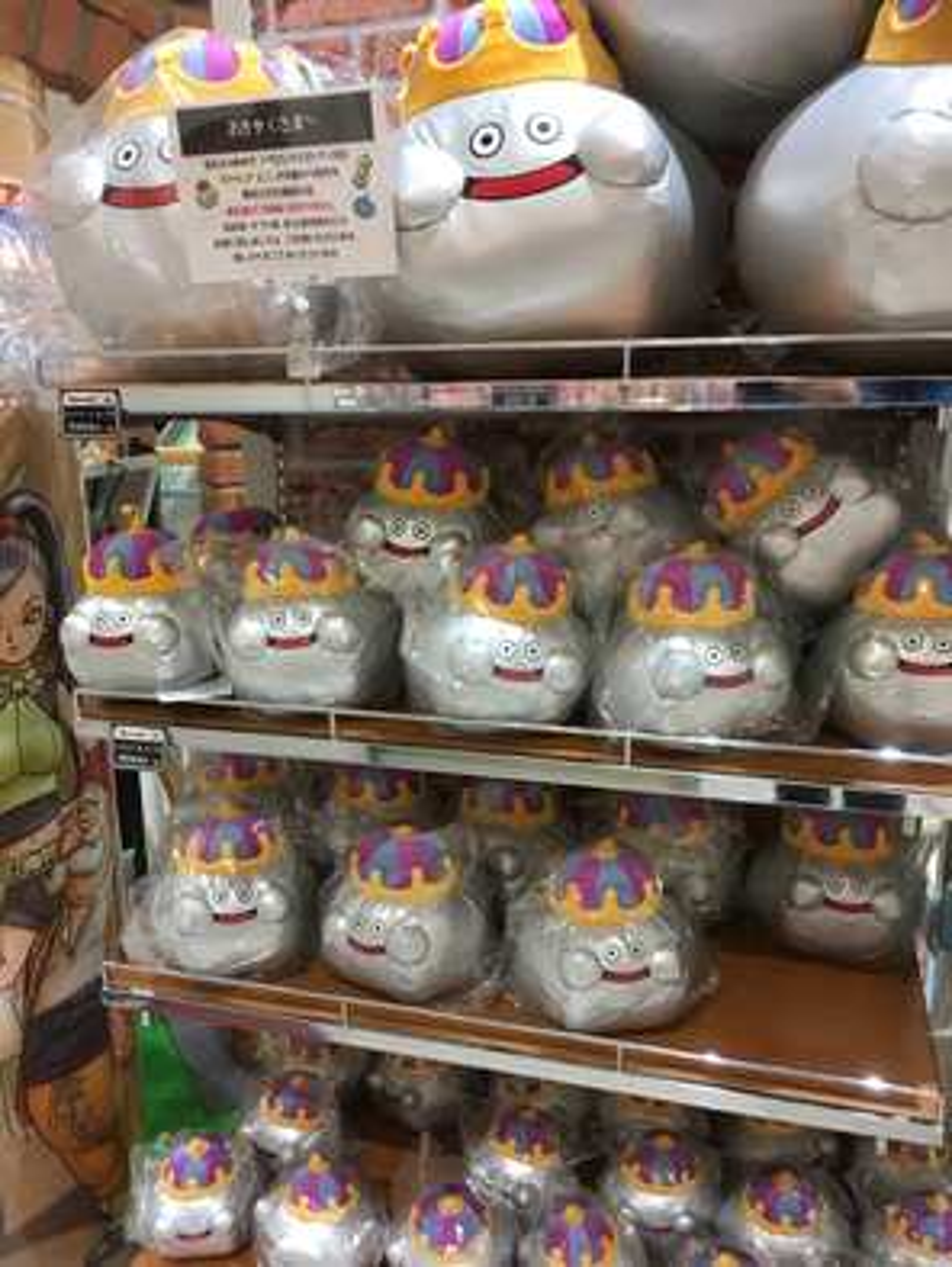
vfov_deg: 61.6
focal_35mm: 29
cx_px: 476
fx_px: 1062
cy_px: 634
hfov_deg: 48.3
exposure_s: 1/30
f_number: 2.2
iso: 64
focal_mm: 4.15
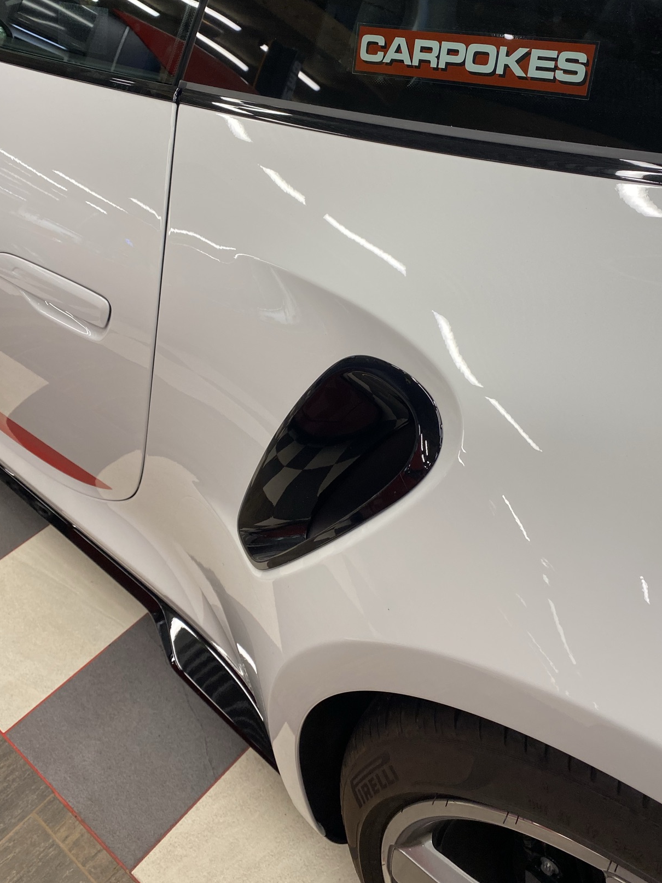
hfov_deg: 42.9
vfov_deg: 55.1
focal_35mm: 33
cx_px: 357
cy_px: 370
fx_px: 842
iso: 80
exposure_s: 1/120
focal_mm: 4.25
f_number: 1.8
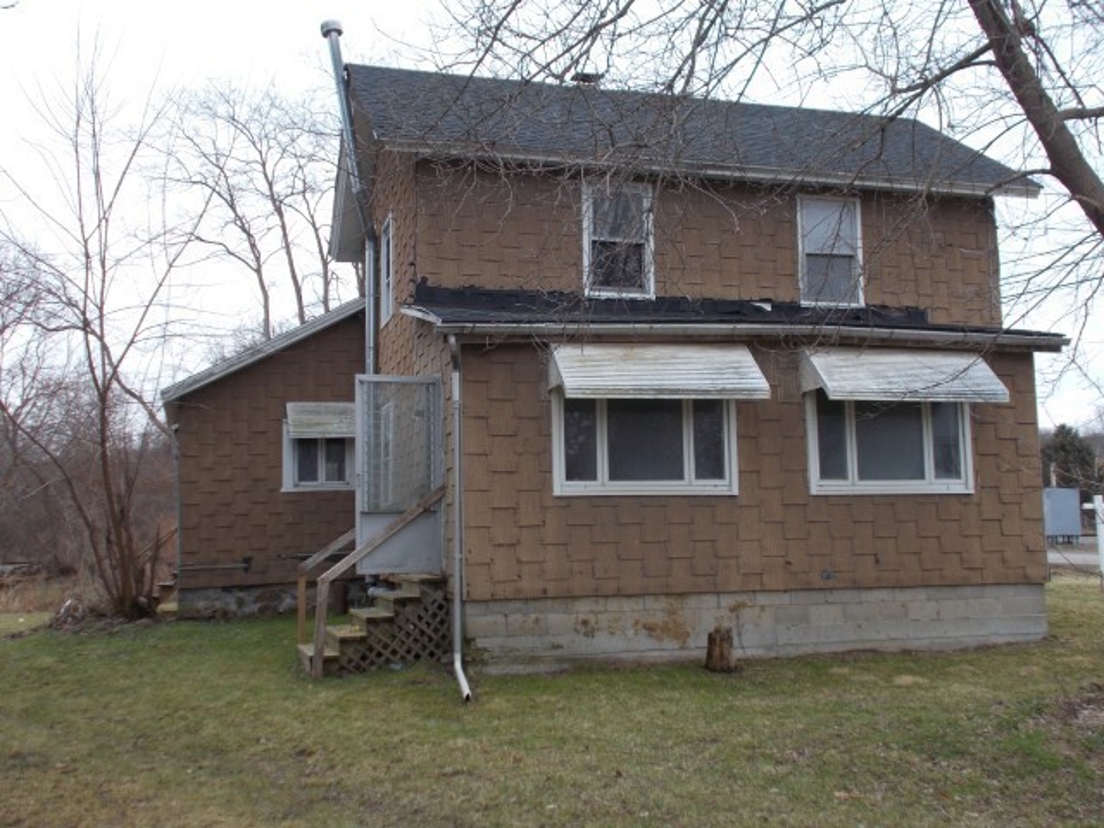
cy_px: 414
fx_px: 1244
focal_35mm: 39
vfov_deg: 36.8
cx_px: 552
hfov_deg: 47.9
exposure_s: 1/100
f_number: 3.9
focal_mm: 6.9
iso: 80
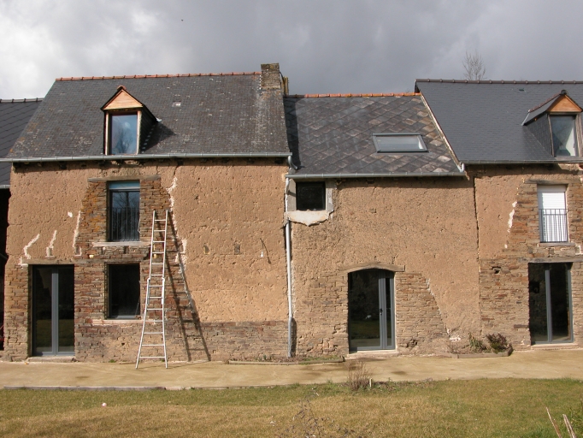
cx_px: 292
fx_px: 590
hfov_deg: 52.6
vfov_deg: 40.7
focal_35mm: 35
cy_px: 219
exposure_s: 1/337
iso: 100
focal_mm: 8.9
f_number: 6.3
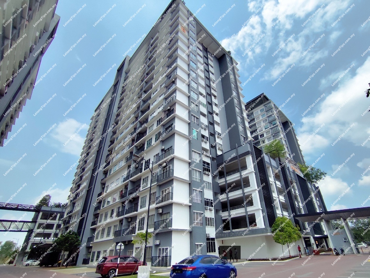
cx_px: 185
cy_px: 139
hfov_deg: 94.5
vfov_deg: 78.1
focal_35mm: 16
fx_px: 171
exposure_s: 1/2456
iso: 50
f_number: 2.2
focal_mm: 1.65
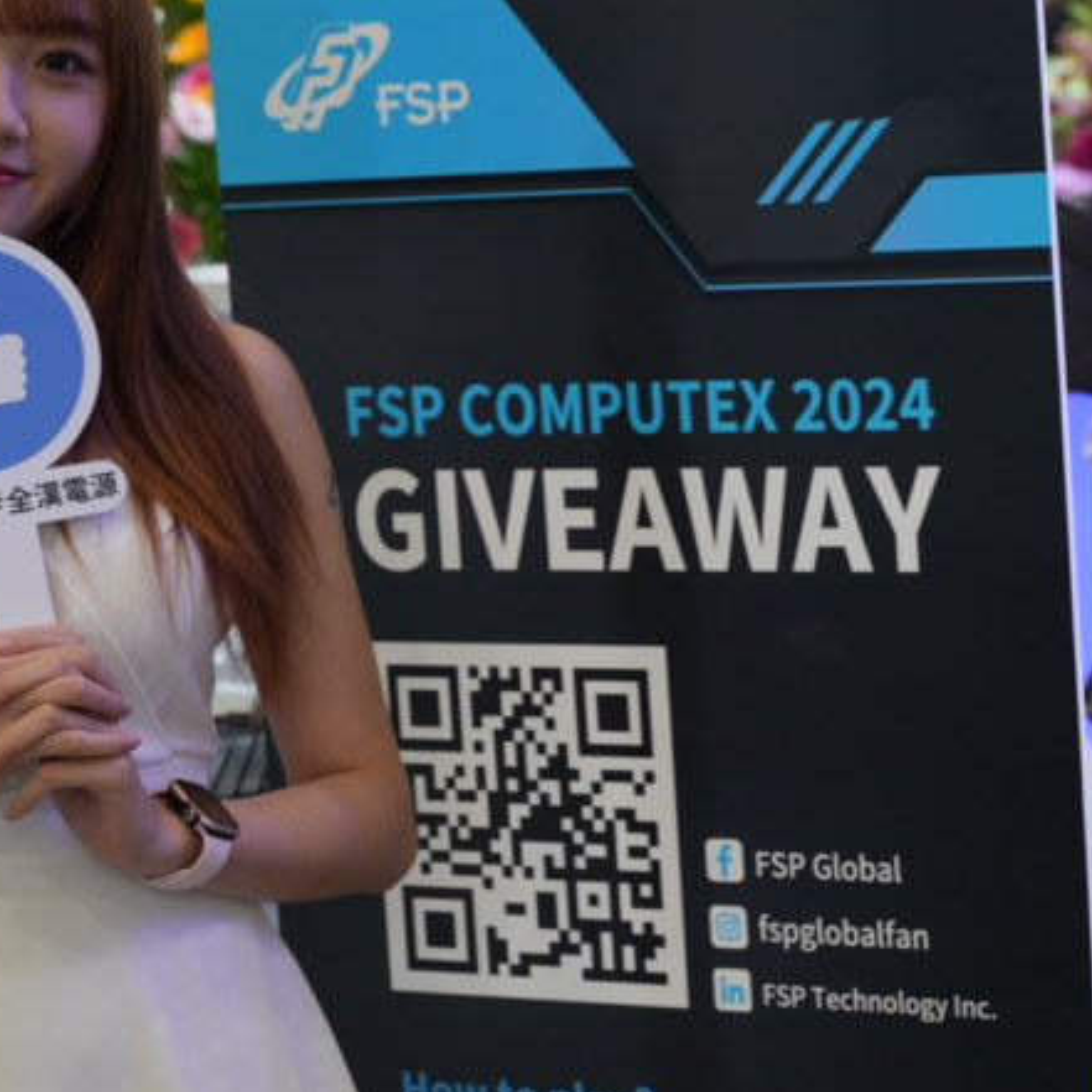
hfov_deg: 13.2
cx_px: 815
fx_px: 4687
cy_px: 582
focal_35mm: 131
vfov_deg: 13.3
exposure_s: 1/60
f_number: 4
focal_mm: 42.1
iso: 320
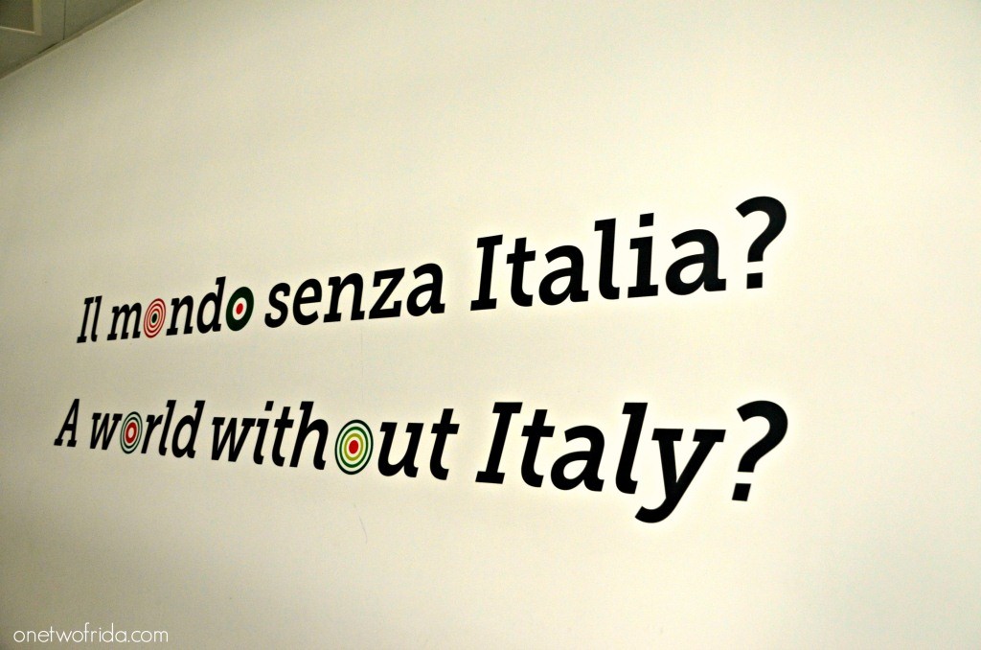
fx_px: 816
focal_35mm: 30
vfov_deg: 43.4
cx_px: 490
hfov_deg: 62.0
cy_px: 325
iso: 800
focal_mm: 20
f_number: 5.6
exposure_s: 1/125
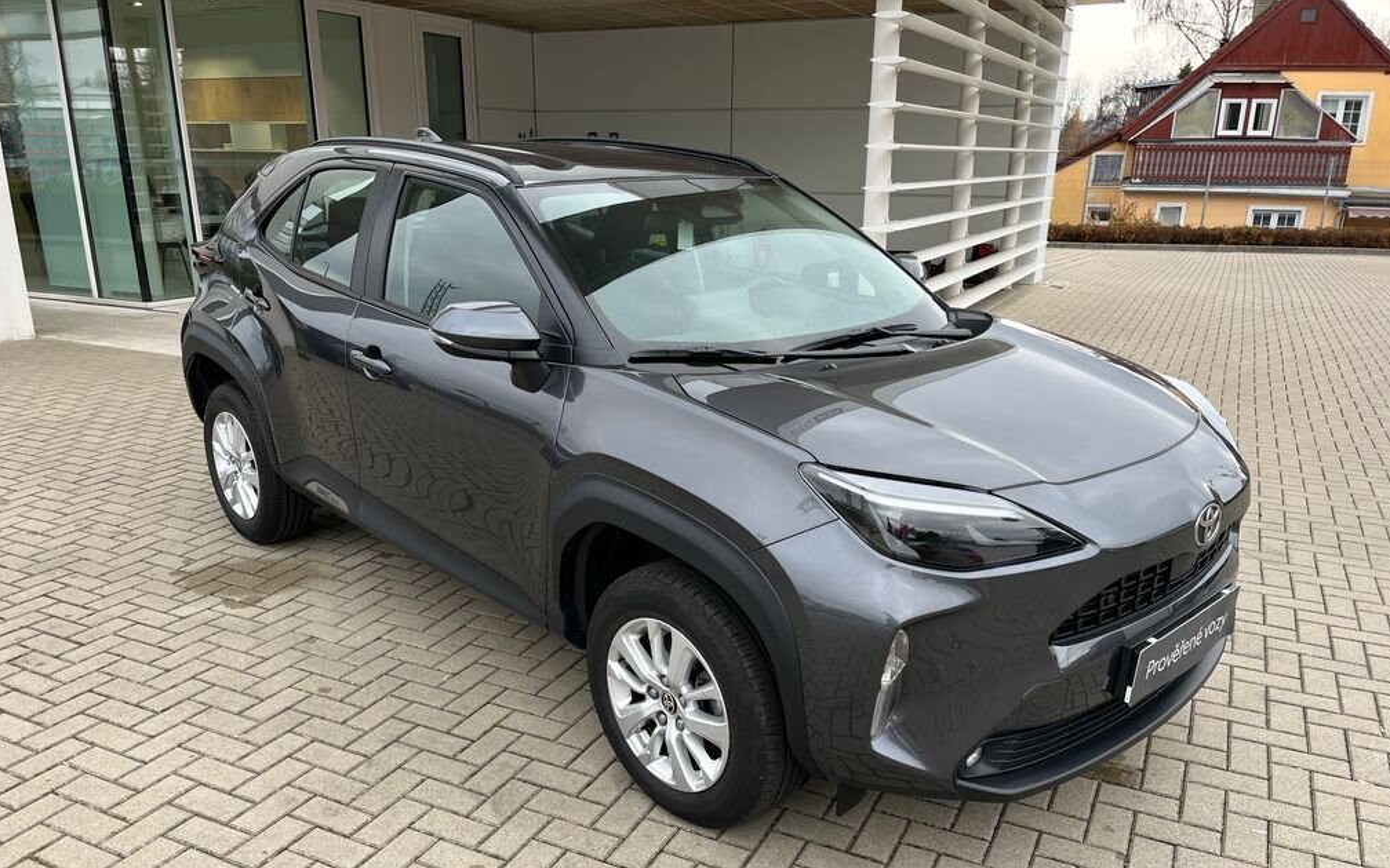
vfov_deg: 44.3
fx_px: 1061
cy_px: 528
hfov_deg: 66.5
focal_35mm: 28
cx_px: 694
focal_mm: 5.1
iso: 50
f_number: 1.6
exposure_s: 1/362
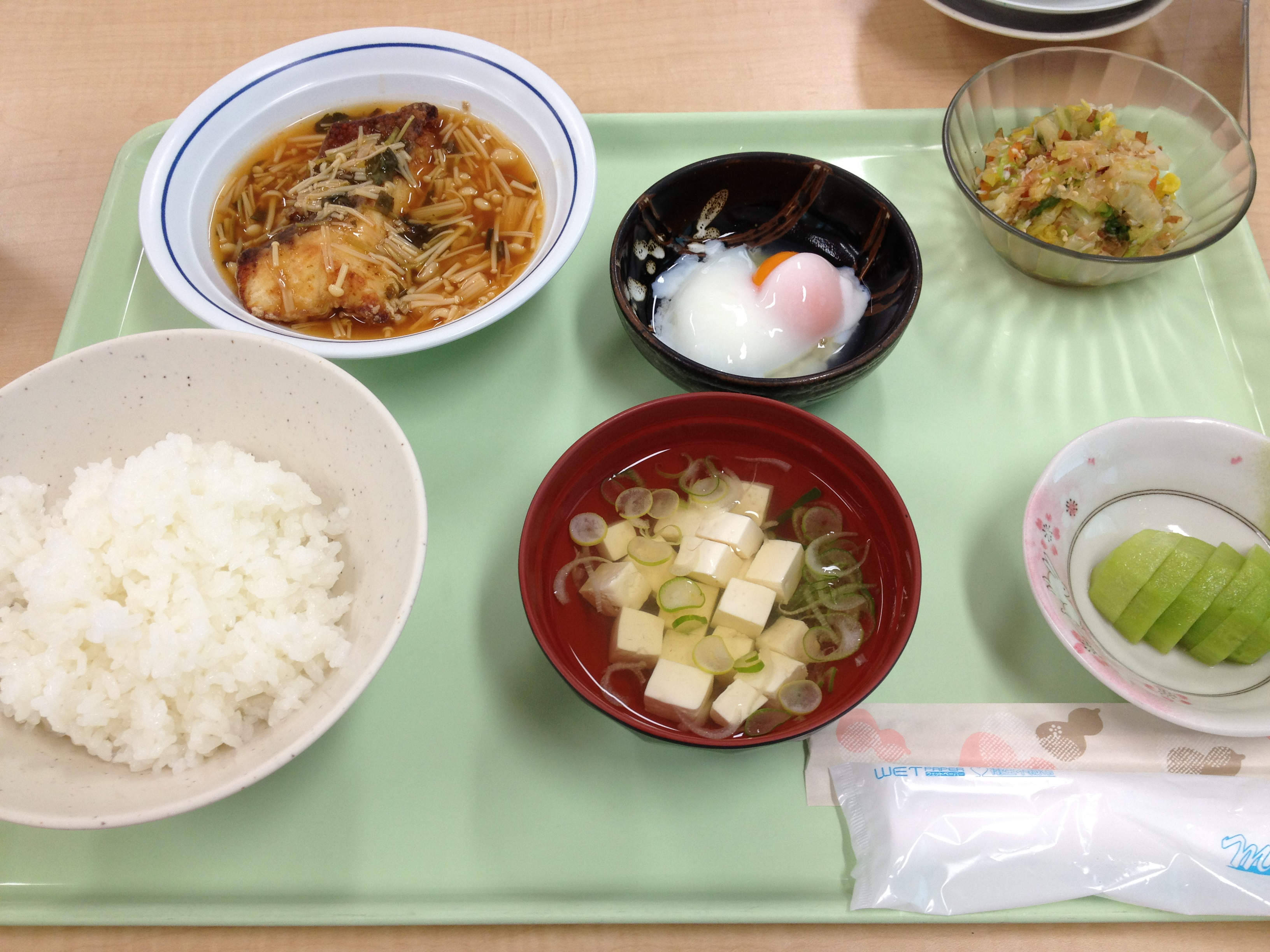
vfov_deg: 40.7
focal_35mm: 35
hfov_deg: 52.6
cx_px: 635
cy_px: 476
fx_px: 1284
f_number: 2.4
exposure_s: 1/40
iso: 64
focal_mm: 4.28
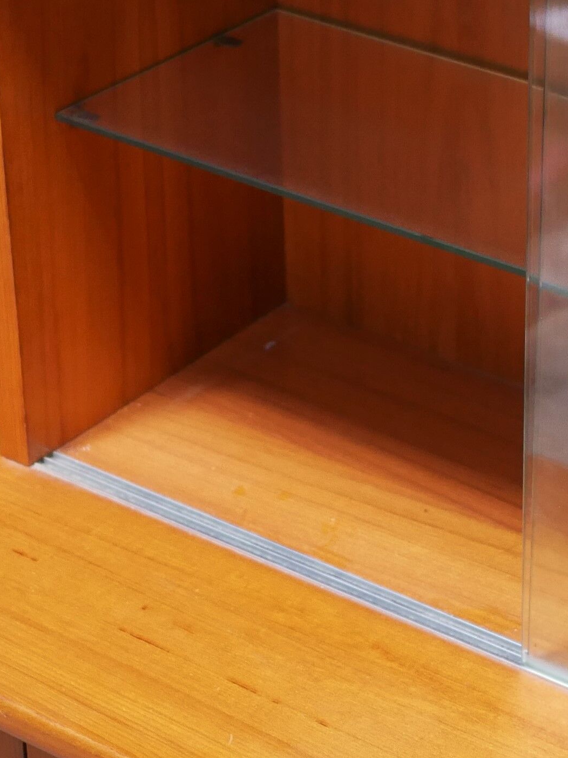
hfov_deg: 11.3
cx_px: 390
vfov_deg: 15.0
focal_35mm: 131
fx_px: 2866
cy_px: 247
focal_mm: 20
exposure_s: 1/60
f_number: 1.7
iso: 800
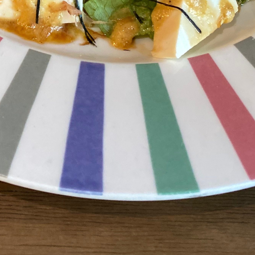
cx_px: 69
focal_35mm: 69
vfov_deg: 22.0
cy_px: -91
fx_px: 575
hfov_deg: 24.8
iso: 320
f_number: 1.8
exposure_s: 1/60
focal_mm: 4.25
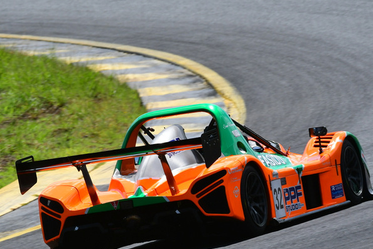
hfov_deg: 2.6
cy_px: 158
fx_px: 8164
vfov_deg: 1.7
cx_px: 175
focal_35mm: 788
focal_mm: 390
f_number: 11
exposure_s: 1/640
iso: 320
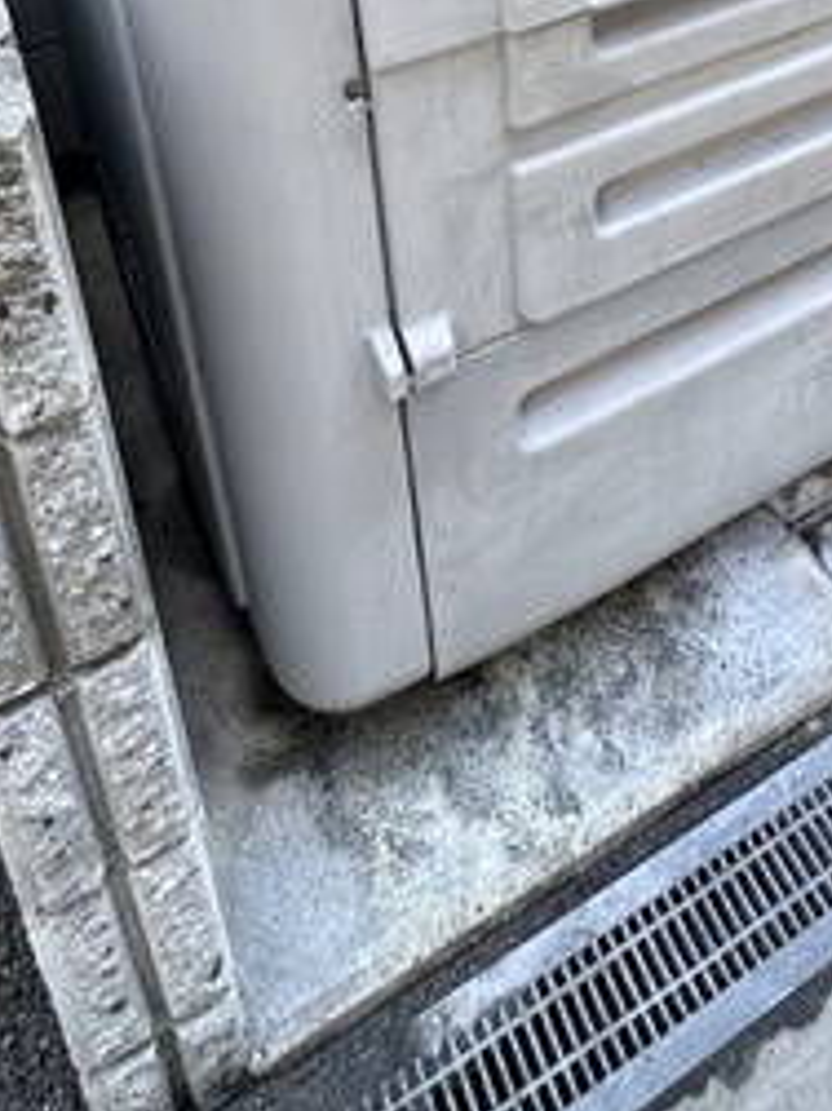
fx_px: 1251
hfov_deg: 36.2
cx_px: 591
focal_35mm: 39
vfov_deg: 38.2
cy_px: -159
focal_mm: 2.22
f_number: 2.2
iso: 40
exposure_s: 1/368
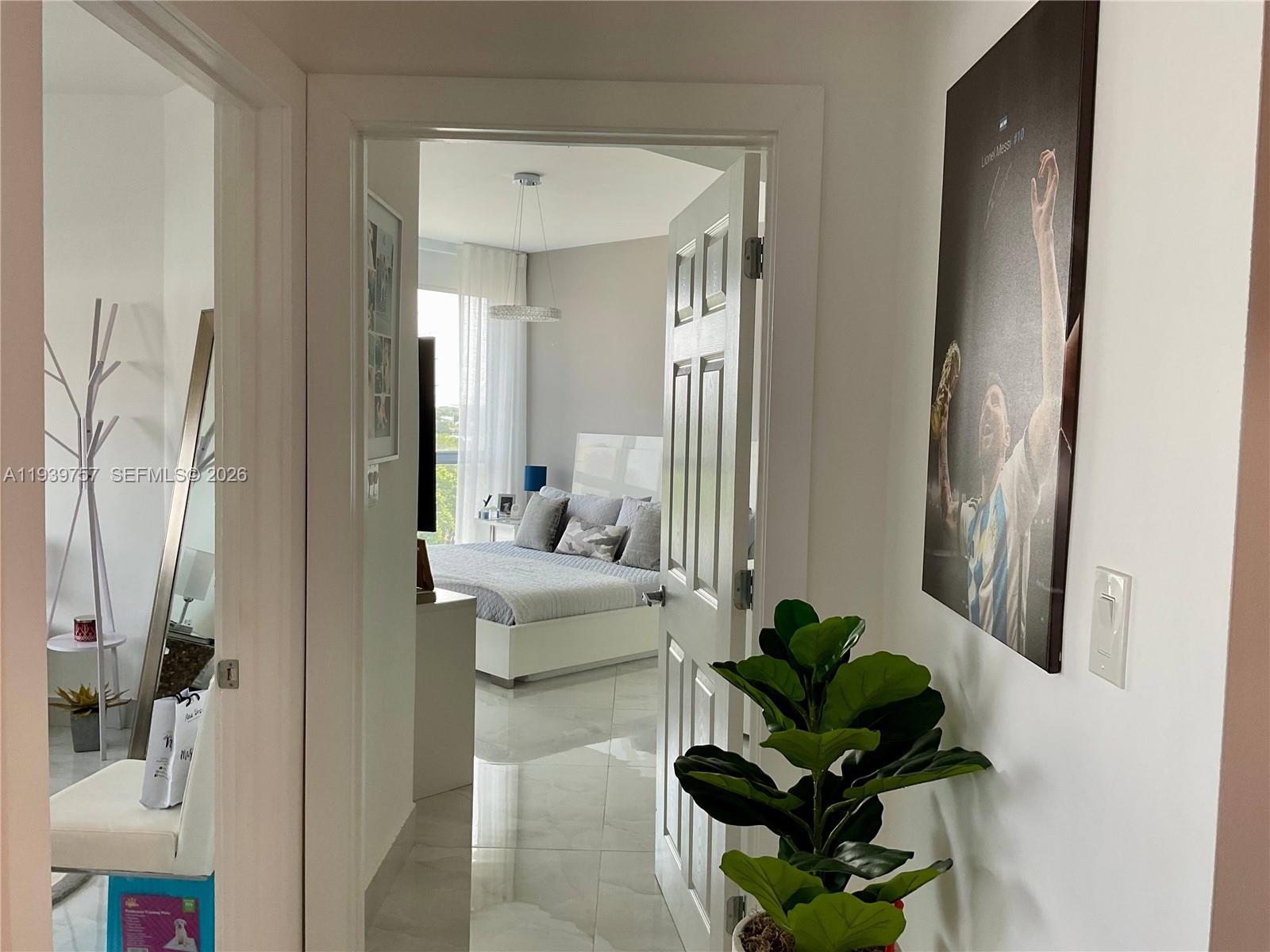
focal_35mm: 29
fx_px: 1064
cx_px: 635
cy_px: 476
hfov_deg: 61.7
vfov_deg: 48.2
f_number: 1.8
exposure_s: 1/120
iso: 32
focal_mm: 3
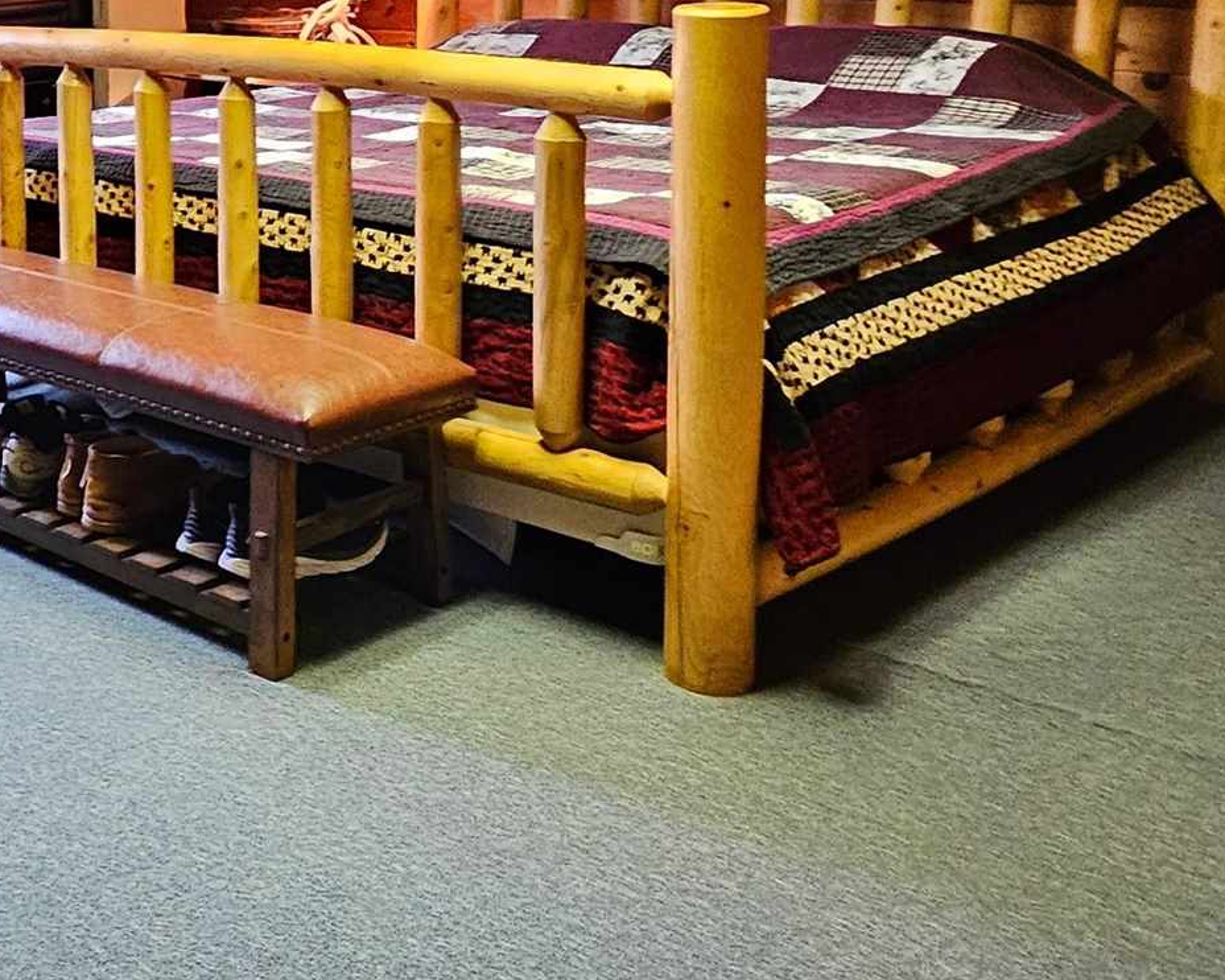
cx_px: -16
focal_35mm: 42
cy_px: 137
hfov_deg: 38.6
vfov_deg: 34.1
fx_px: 1522
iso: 320
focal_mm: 2.2
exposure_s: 1/30
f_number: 2.2
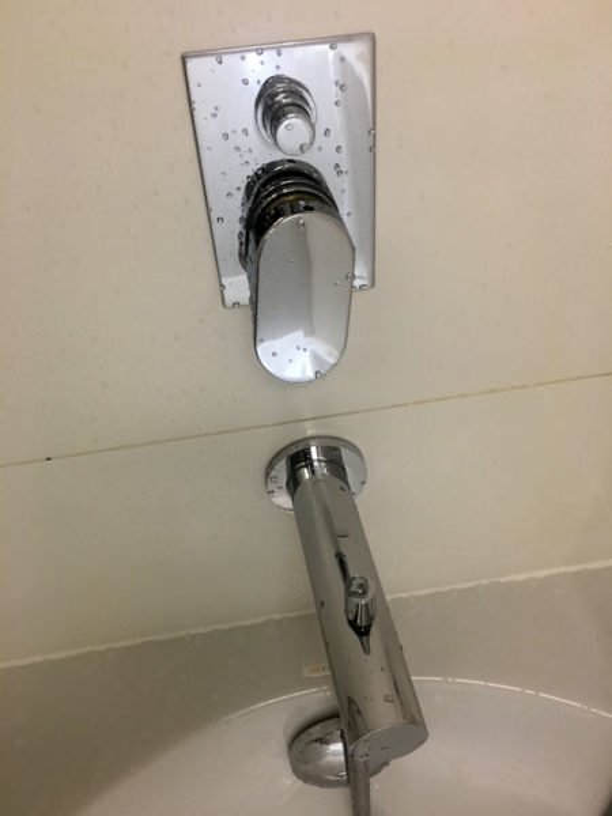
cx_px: 306
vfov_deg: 61.7
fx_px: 684
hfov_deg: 48.2
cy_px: 408
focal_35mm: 29
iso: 125
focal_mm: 4.15
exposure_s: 1/33
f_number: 2.2
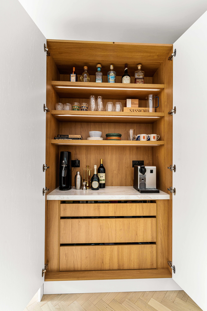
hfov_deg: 67.4
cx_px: 104
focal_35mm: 18
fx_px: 155
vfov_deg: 90.0
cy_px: 156
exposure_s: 1/13
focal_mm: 18
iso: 200
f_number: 9
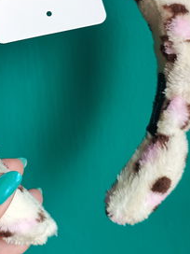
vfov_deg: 38.5
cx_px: 55
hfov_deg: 30.5
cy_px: 41
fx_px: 344
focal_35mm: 47
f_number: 1.4
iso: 143
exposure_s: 1/100
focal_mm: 5.89
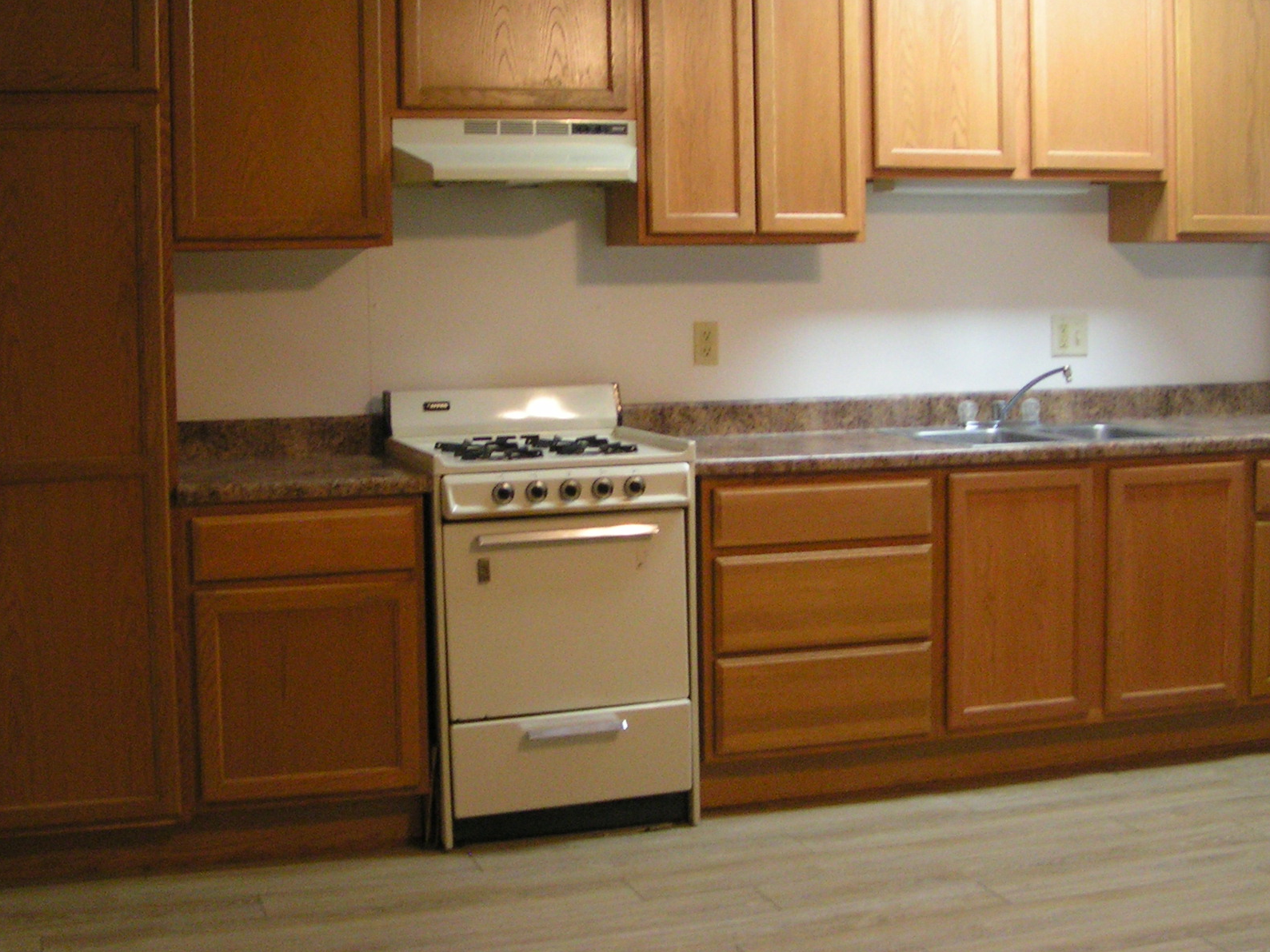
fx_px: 1798
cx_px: 539
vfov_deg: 29.6
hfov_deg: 38.8
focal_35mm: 49
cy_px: 392
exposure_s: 1/30
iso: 200
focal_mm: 5.8
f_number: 2.8
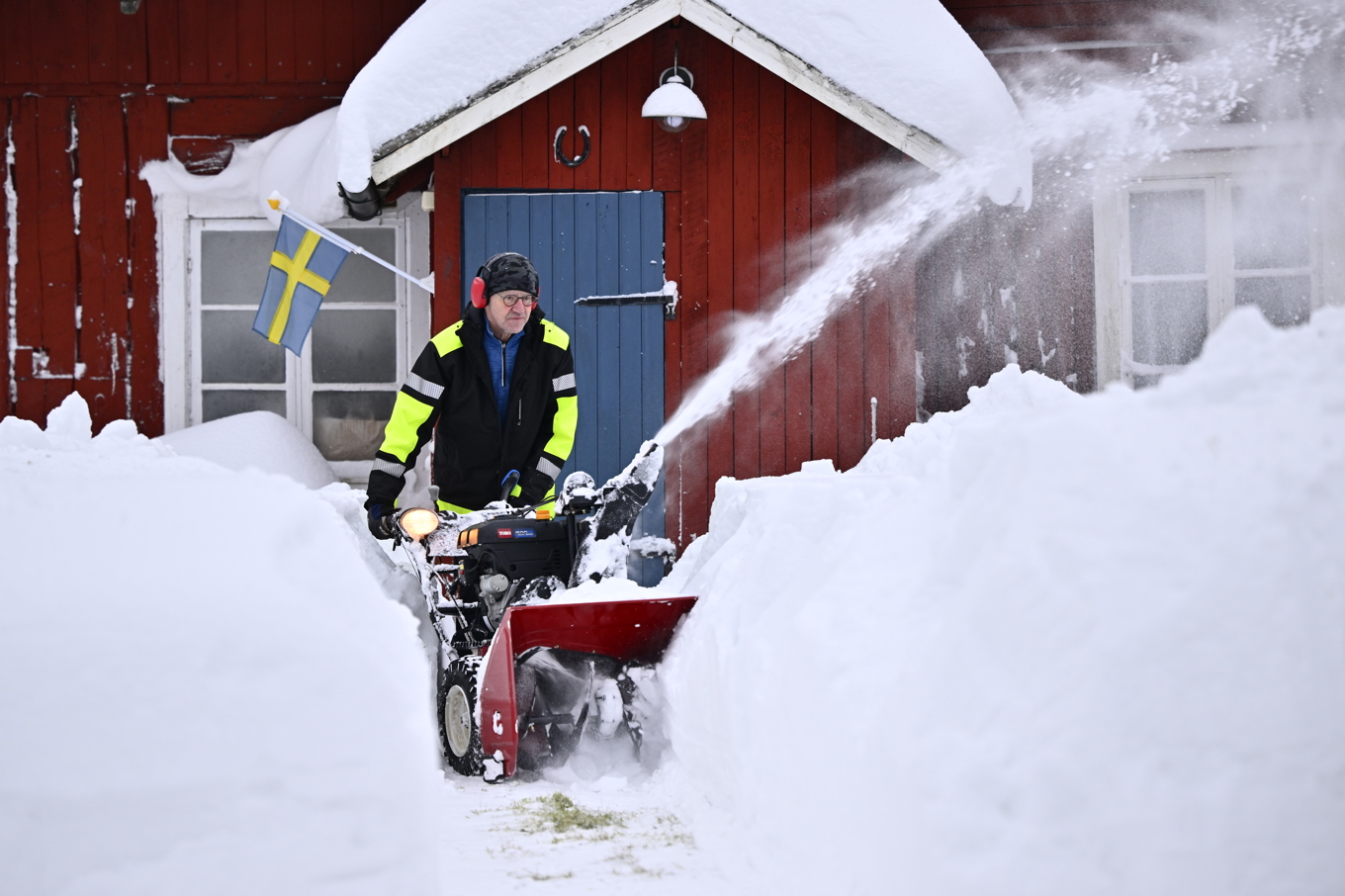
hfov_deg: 21.0
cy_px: 448
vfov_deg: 14.1
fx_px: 3623
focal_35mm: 97
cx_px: 672
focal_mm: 97
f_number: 2.8
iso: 450
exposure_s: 1/320
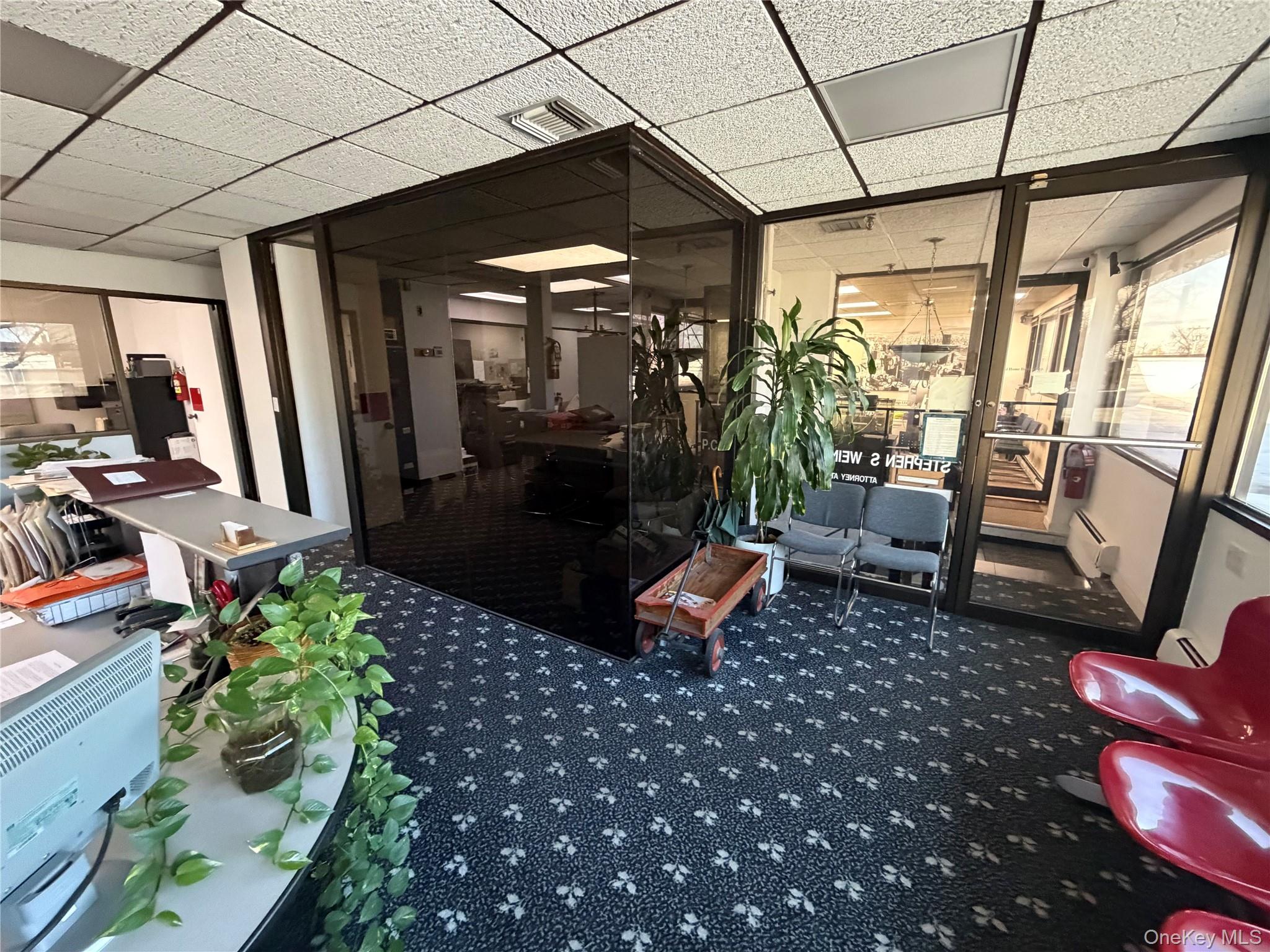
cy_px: 476
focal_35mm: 14
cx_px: 635
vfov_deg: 85.7
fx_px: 514
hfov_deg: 102.1
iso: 800
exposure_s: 1/60
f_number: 2.2
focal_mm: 2.22
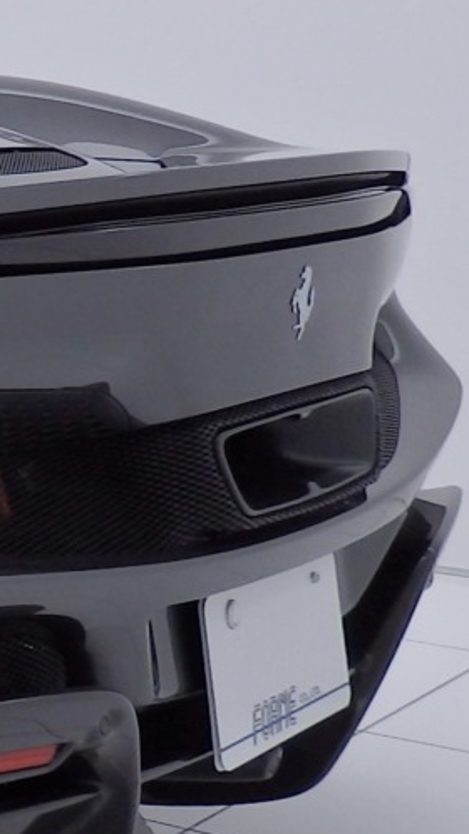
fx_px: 2322
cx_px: -834
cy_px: 293
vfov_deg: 20.3
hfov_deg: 9.5
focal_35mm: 105
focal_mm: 4.5
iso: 125
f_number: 3
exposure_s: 1/160
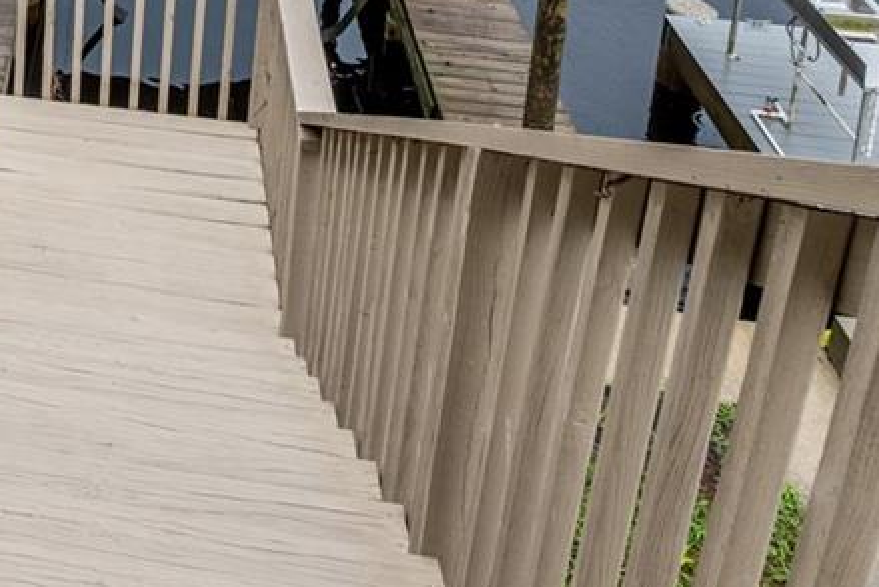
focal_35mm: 51
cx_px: -80
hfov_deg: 33.9
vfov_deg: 20.4
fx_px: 1246
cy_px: -414
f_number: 8
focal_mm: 14
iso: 400
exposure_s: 1/2000
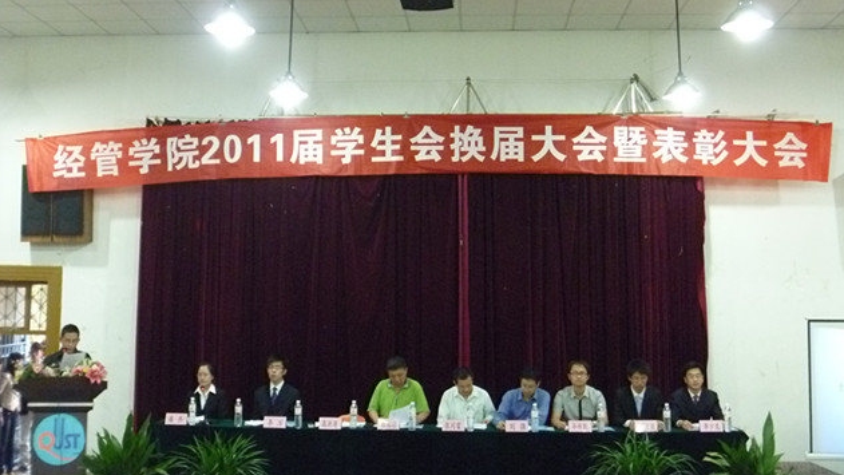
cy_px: 161
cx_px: 427
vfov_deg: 28.2
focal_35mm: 42
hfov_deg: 48.4
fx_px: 940
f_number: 3.6
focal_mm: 6.8
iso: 800
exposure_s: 1/15
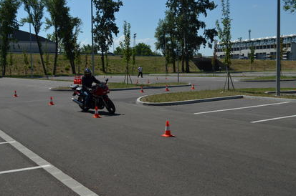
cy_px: 99
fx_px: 378
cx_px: 144
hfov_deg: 42.8
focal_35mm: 46
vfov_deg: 29.1
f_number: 7.1
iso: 400
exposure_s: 1/2000
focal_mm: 28
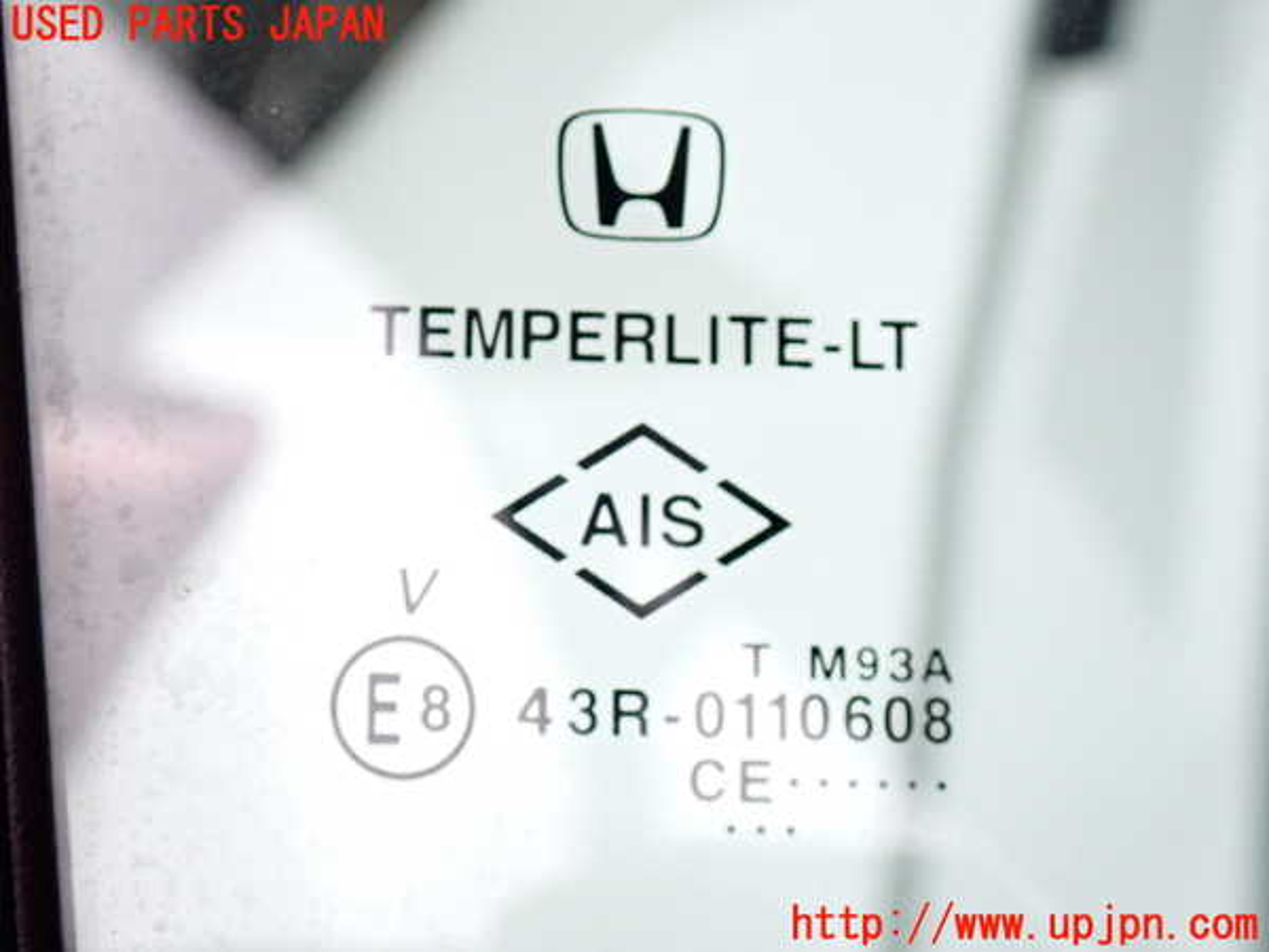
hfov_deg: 19.6
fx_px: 3666
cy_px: 476
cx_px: 634
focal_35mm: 100
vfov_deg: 14.8
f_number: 4.9
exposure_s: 1/250
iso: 400
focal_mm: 18
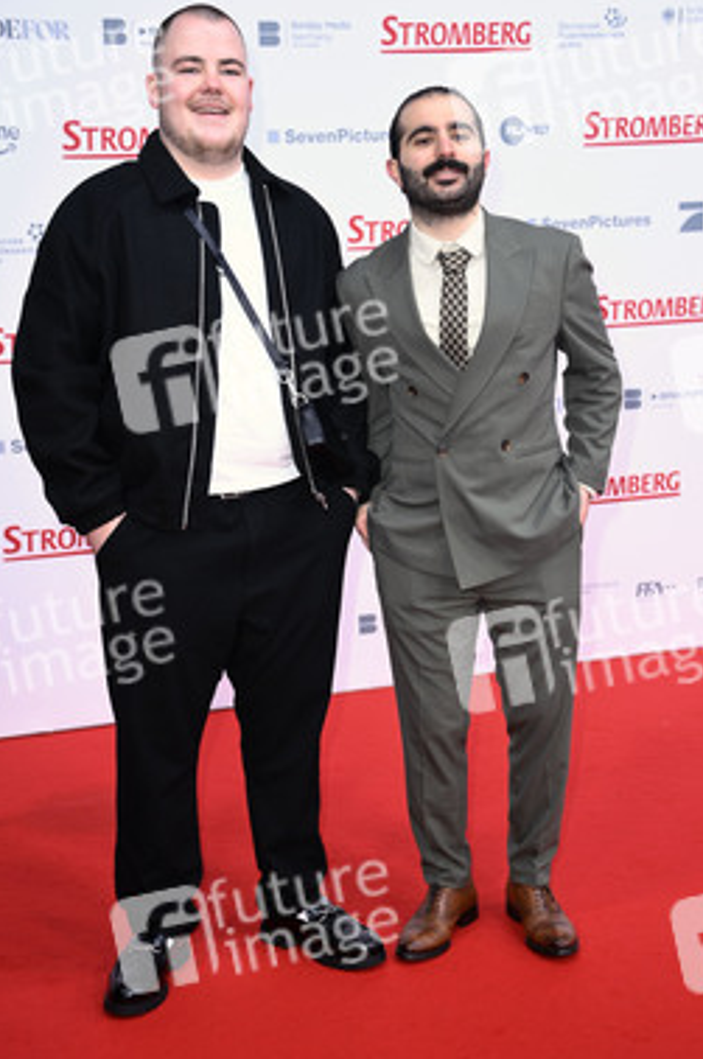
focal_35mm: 55
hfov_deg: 24.6
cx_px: 336
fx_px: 1615
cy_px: 507
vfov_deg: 36.3
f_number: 4.5
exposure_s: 1/250
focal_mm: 52
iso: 800
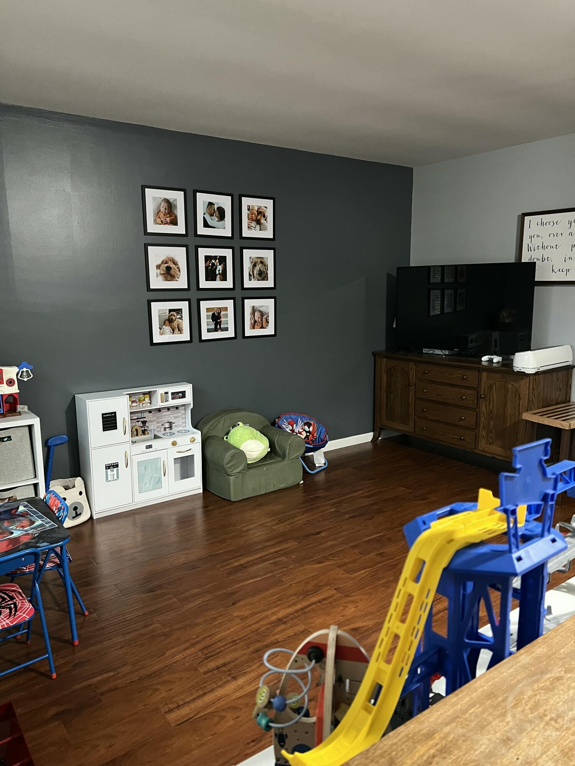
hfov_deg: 53.1
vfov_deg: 67.3
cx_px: 288
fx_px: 576
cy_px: 383
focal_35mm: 26
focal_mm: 5.7
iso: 500
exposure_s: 1/30
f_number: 1.5
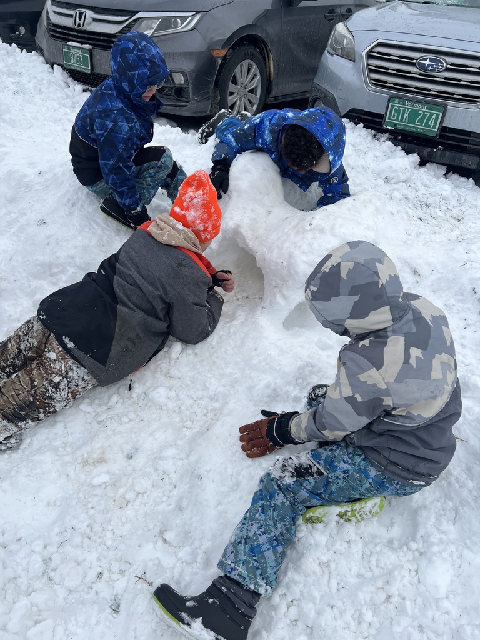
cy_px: 320
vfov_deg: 67.3
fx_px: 481
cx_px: 240
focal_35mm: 26
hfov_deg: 53.1
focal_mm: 5.7
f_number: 1.5
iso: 50
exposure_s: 1/3257
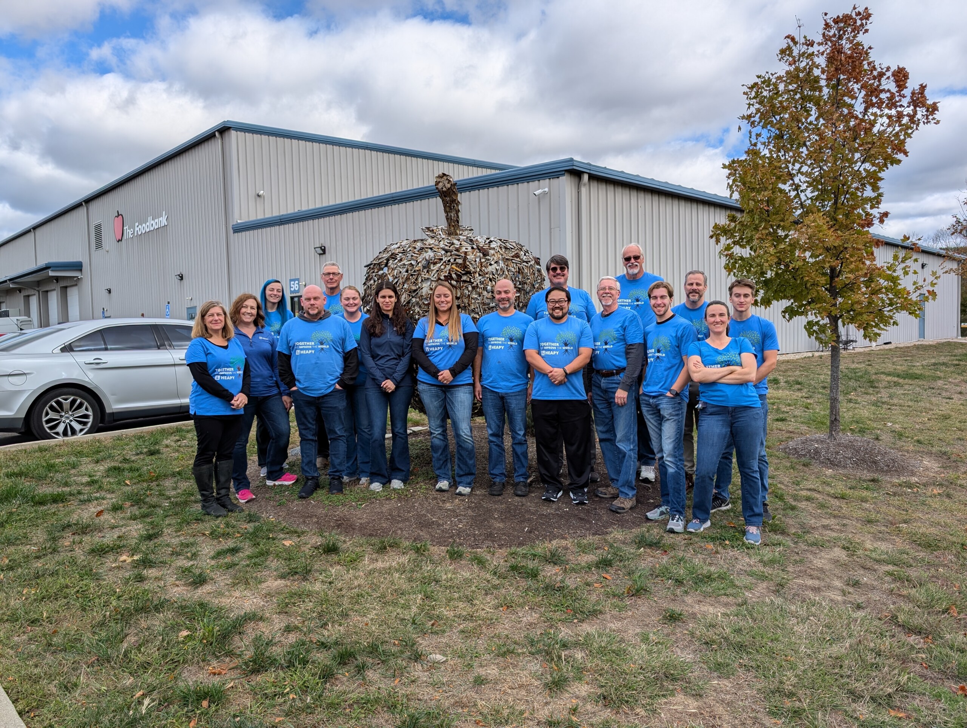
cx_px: 484
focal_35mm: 24
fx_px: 671
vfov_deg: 56.9
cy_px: 364
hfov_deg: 71.5
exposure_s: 1/907
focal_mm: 6.9
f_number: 1.68
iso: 20
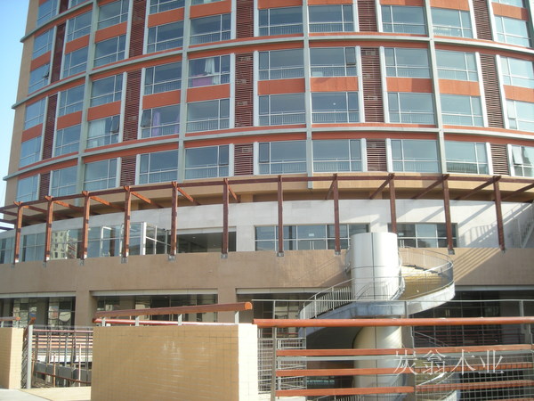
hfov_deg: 52.6
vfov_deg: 40.7
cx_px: 267
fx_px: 540
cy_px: 200
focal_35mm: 35
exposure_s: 1/237
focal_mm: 5.7
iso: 50
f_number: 2.8
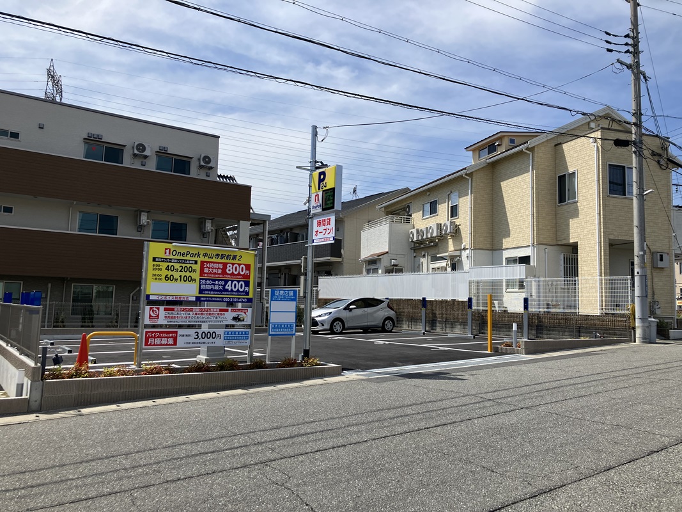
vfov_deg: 49.7
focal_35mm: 28
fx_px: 552
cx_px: 341
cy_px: 256
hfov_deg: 63.4
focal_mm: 3.99
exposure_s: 1/3003
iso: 32
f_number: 1.8
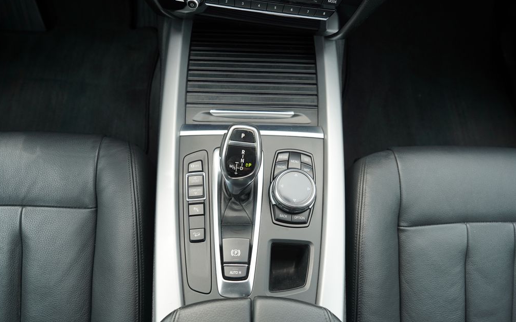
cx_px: 259
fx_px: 352
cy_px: 163
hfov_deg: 72.6
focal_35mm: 25
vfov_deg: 49.3
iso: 100
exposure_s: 1/80
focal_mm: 24
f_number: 4.5
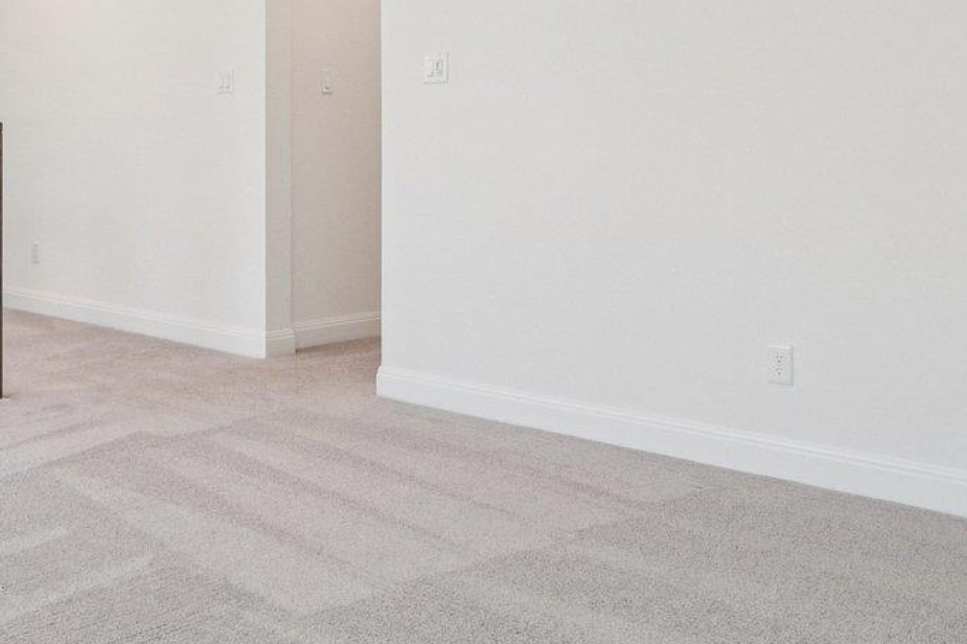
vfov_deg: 28.8
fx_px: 1208
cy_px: 80
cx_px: 214
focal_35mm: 45
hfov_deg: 42.0
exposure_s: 1/60
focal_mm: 10
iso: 400
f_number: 8
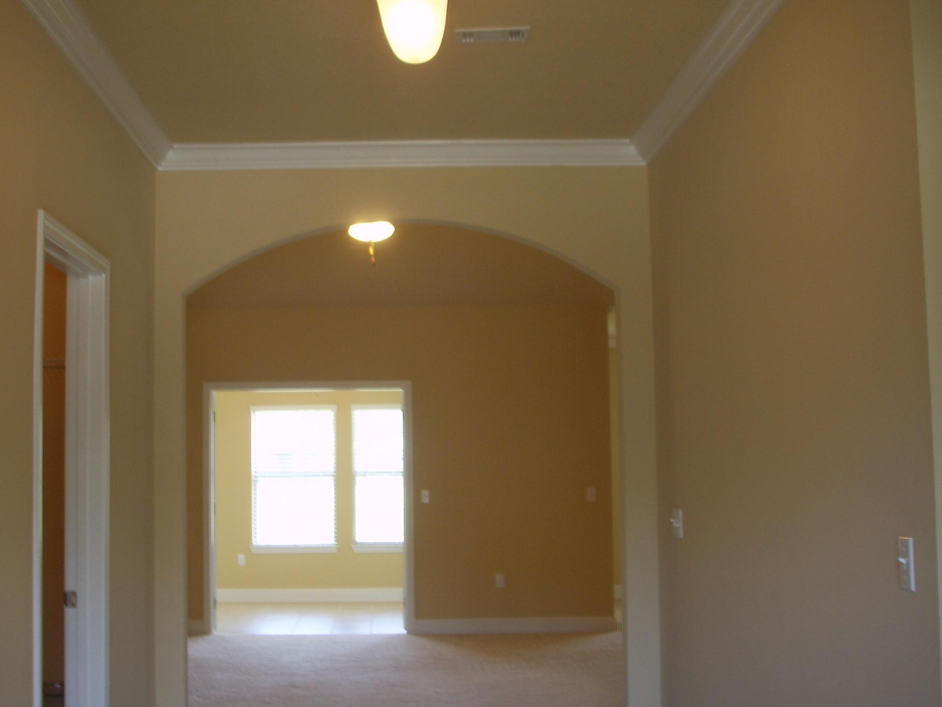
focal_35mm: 48
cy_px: 344
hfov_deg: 39.4
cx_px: 365
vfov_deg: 30.3
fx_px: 1306
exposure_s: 1/15
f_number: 3.5
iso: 63
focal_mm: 6.6
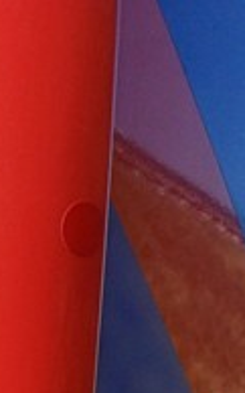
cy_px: 743
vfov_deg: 13.2
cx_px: -646
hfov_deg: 7.4
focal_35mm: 140
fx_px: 1498
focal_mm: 4.65
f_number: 1.8
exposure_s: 1/1189
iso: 50
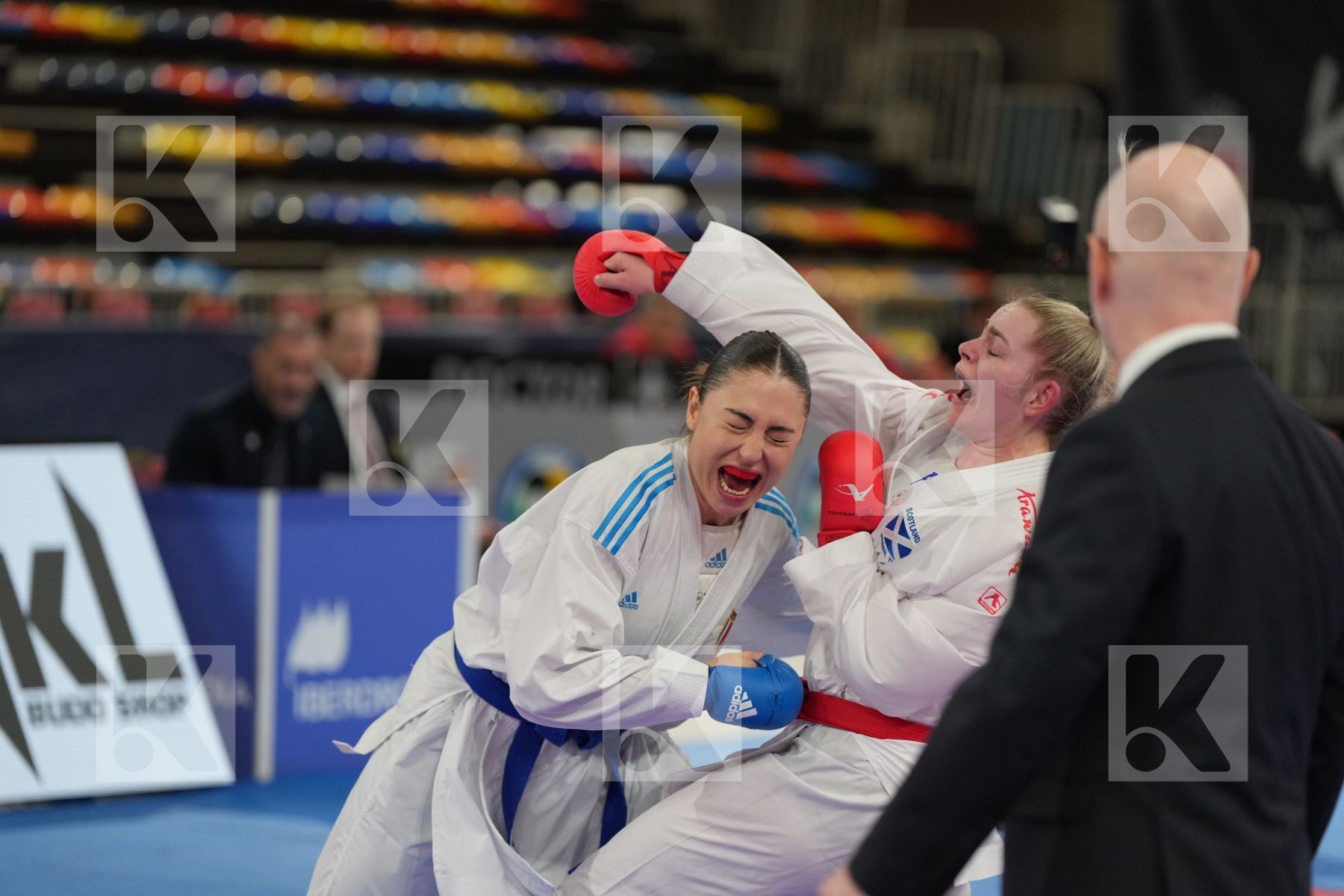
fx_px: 6085
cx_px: 672
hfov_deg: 12.6
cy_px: 448
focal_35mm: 163
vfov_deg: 8.4
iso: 2000
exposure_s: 1/1000
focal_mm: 163
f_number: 2.8
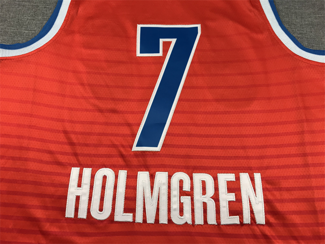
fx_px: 263
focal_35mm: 28
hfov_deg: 63.4
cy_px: 122
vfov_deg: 49.7
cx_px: 162
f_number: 1.8
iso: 25
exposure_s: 1/100
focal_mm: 3.99
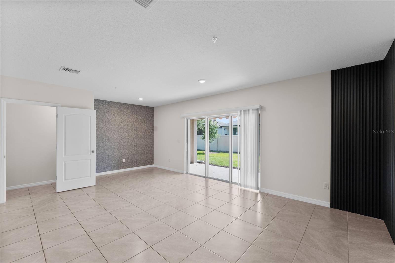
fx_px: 154
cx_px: 198
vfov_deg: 81.2
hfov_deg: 104.3
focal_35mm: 14
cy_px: 132
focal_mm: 14
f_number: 7.1
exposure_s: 1/1000
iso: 400
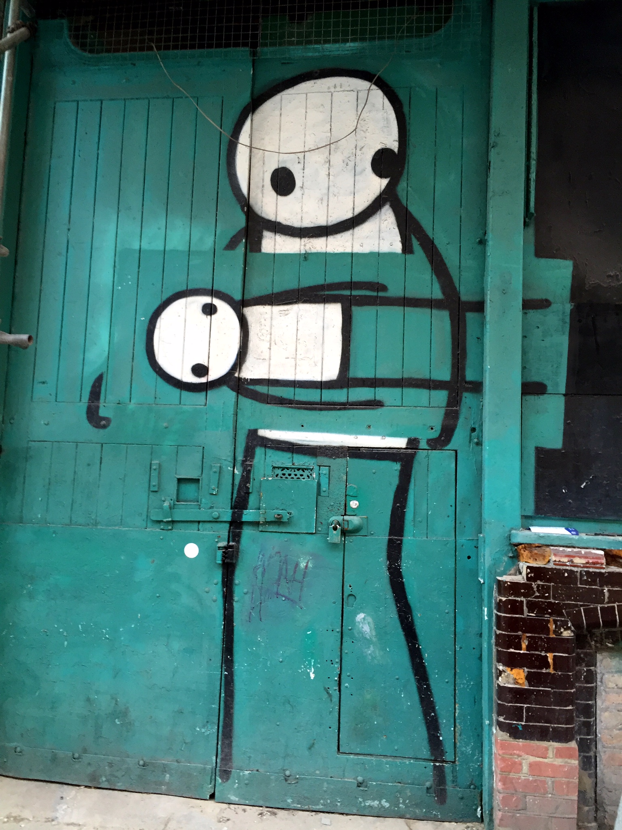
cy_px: 415
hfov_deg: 48.2
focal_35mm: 29
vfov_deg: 61.7
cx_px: 311
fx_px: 695
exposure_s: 1/33
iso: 100
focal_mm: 4.15
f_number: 2.2
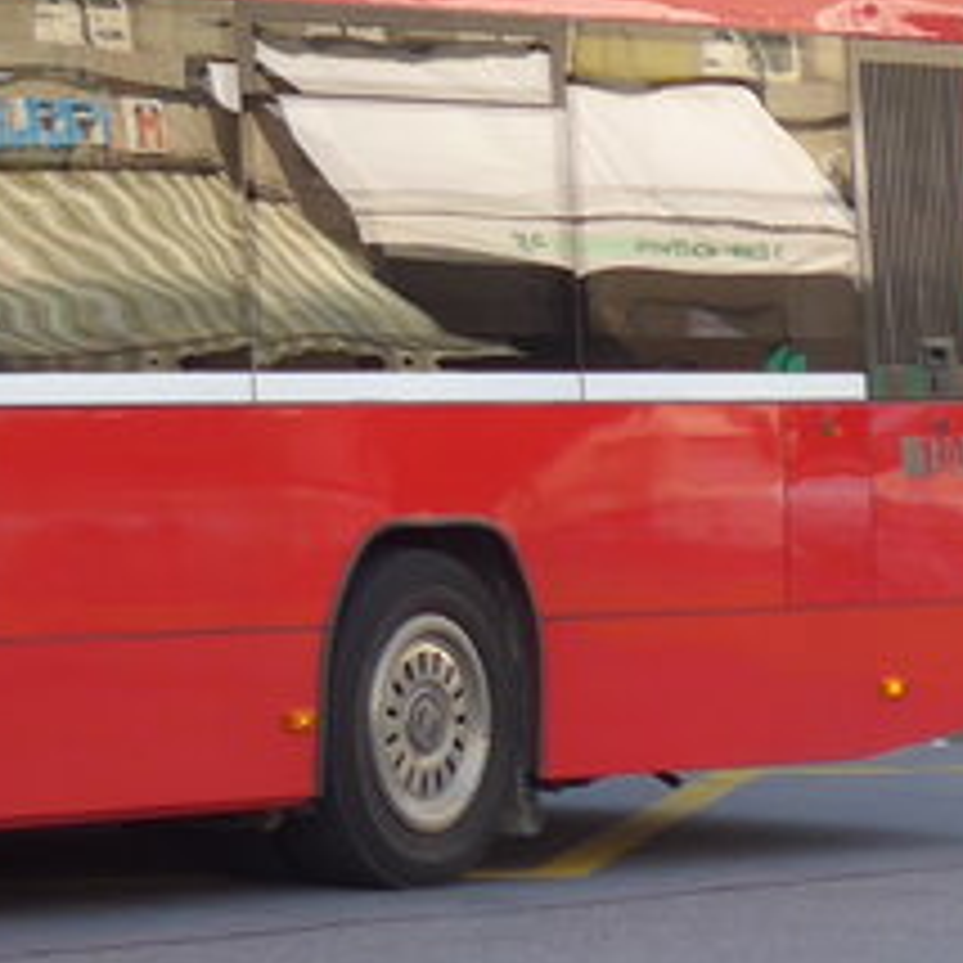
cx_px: -1174
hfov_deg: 6.9
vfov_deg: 7.1
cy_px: -310
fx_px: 7648
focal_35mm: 243
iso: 80
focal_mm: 10.1
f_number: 3.2
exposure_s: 1/125
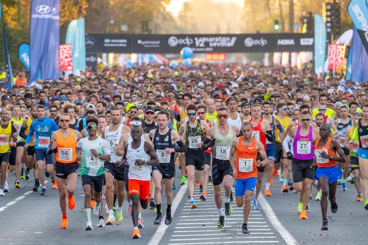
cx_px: 184
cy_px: 122
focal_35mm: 352
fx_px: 3597
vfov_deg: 3.9
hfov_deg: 5.9
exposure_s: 1/250
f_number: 5
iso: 1600
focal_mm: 234.8
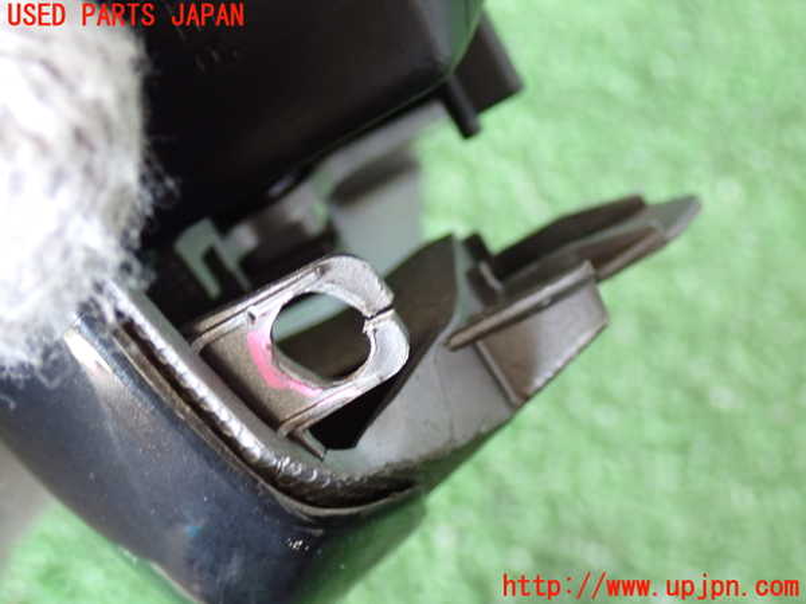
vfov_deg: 25.2
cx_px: 403
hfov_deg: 33.2
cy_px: 302
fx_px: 1350
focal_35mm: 58
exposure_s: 1/30
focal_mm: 10.35
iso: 800
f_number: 3.5
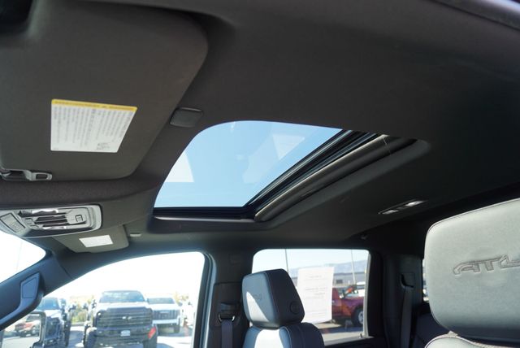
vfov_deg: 53.2
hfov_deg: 73.7
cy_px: 174
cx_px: 260
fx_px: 347
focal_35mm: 24
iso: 100
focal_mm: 16
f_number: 4
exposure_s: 1/60
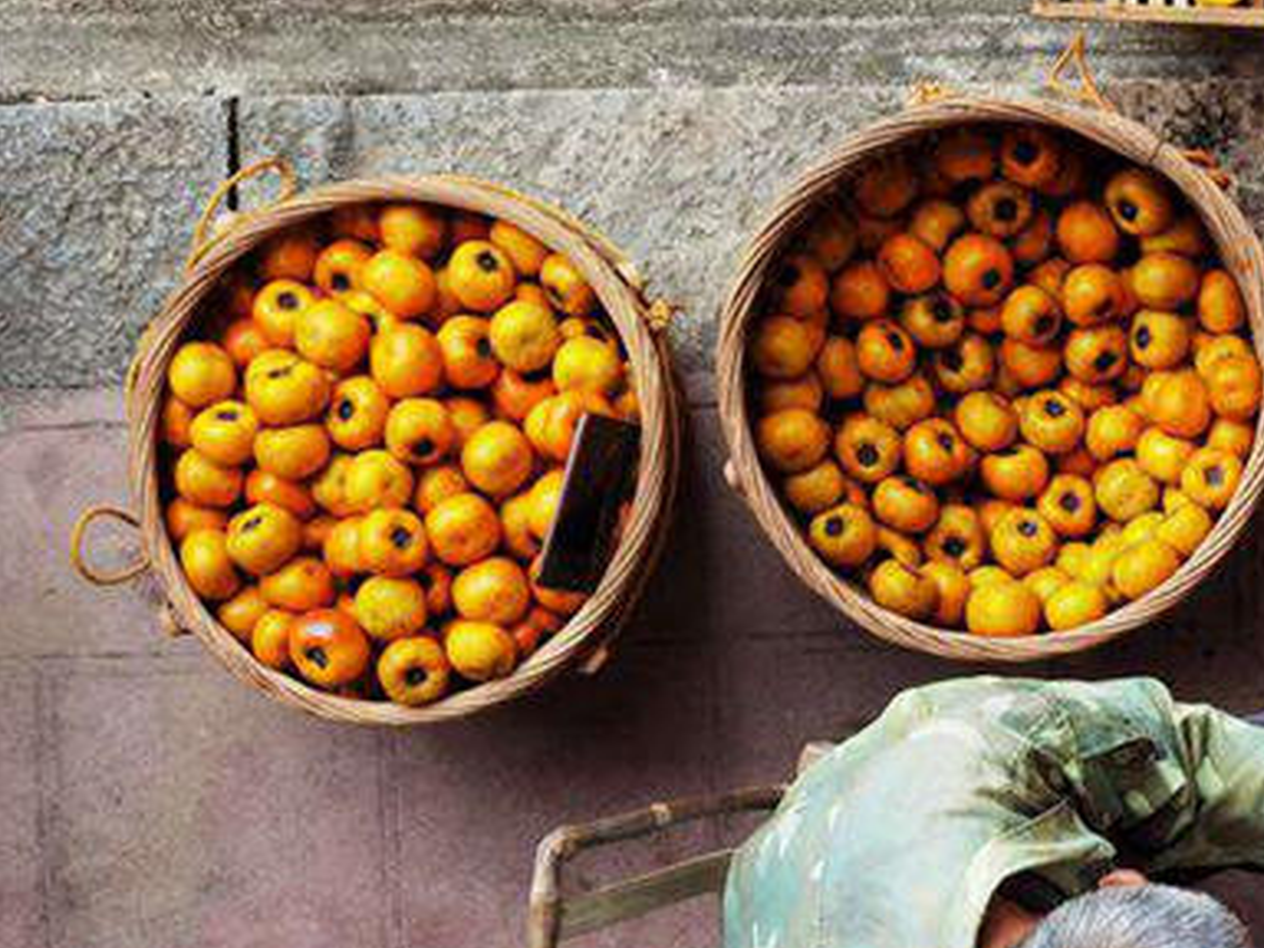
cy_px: 563
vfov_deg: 14.5
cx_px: 1307
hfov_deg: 18.7
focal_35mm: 102
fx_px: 3725
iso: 50
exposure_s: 1/440
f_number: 1.9
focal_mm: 6.71
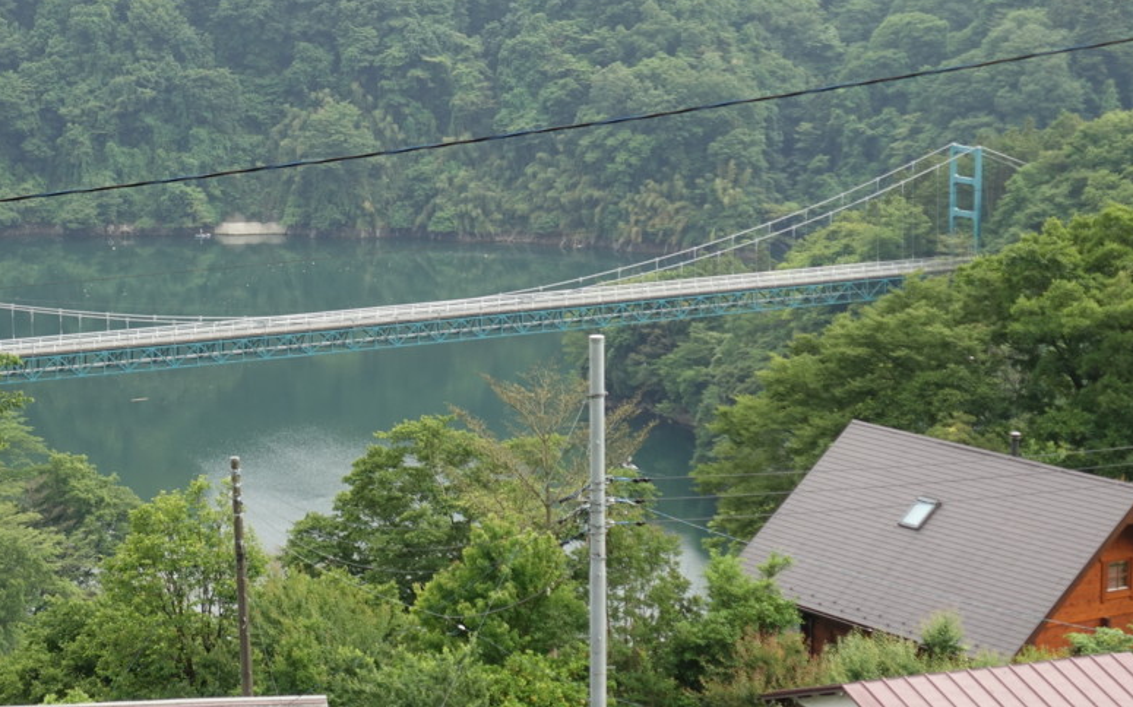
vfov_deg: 12.1
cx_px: 396
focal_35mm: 108
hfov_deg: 19.2
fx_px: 3334
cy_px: 181
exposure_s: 1/160
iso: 125
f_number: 2.8
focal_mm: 20.81
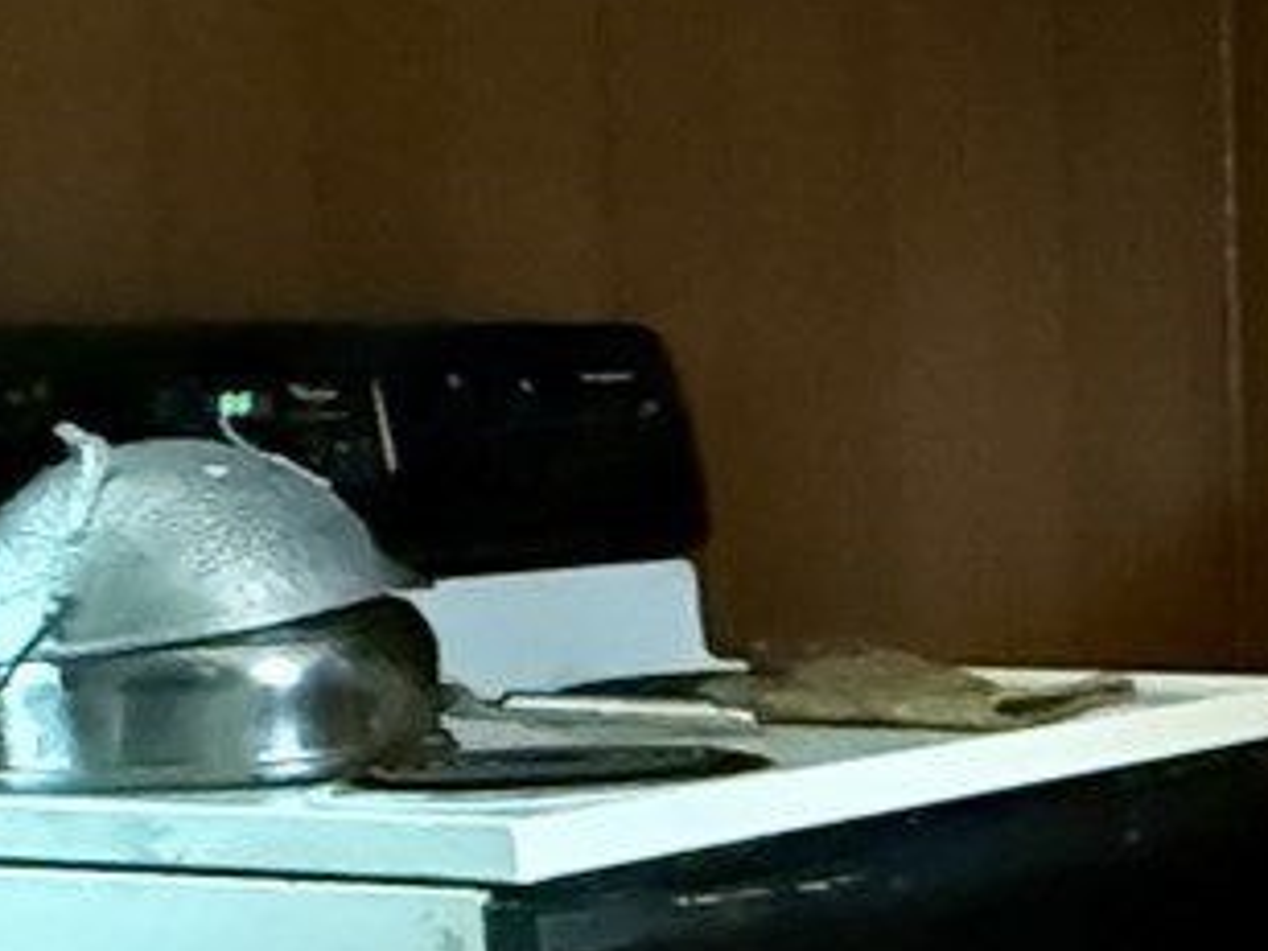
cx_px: 2746
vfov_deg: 15.8
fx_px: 3407
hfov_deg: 15.4
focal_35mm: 93
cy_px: 704
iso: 1250
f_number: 2.2
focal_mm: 2.22
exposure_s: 1/46
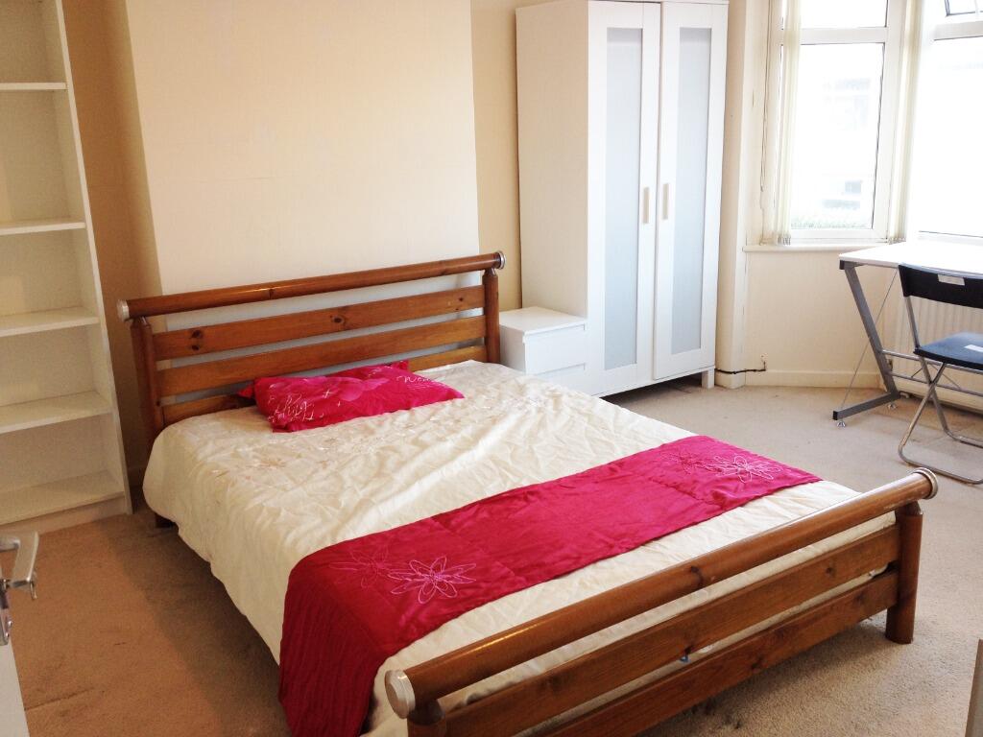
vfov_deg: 40.7
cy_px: 368
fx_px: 994
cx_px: 492
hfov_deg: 52.6
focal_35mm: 35
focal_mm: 4.28
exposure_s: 1/40
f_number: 2.4
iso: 64
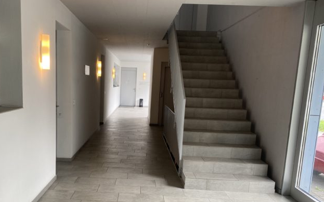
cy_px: 131
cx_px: 126
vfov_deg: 36.9
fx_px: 300
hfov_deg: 56.2
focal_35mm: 34
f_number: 1.8
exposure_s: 1/100
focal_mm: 4.25
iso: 100
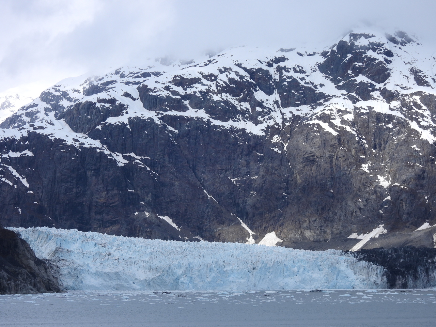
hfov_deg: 18.7
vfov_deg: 14.1
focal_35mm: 105
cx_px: 218
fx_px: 1323
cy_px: 164
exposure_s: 1/1600
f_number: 4
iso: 100
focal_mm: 18.7
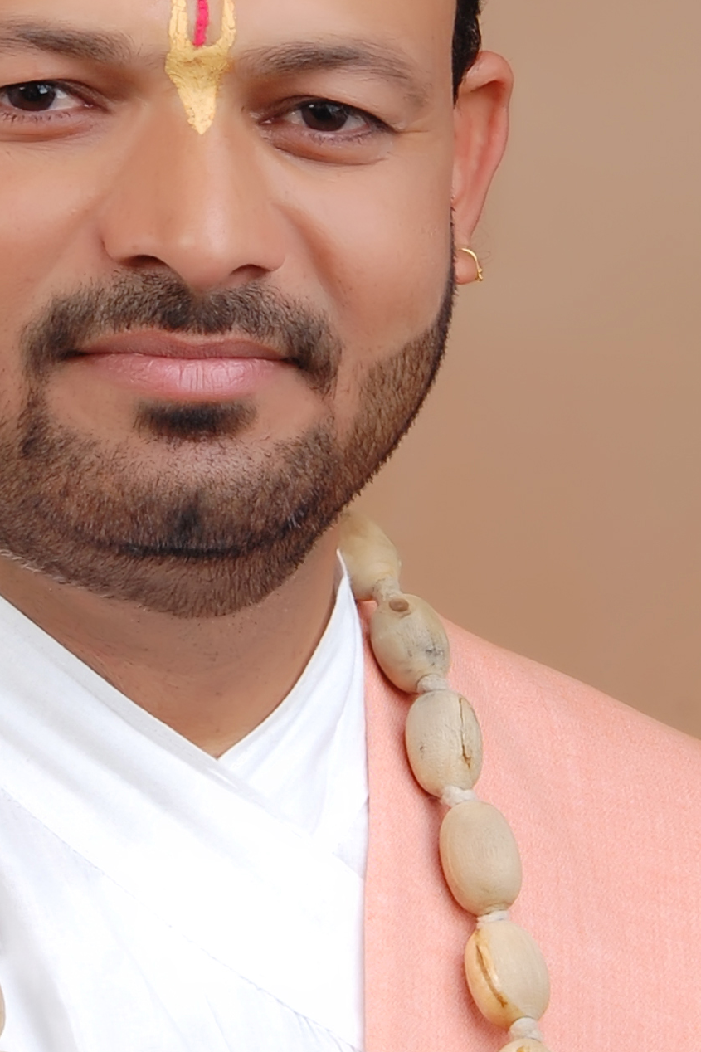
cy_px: 530
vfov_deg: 9.4
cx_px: 162
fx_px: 6427
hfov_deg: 6.2
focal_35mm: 220
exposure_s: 1/125
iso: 200
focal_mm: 62
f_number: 13
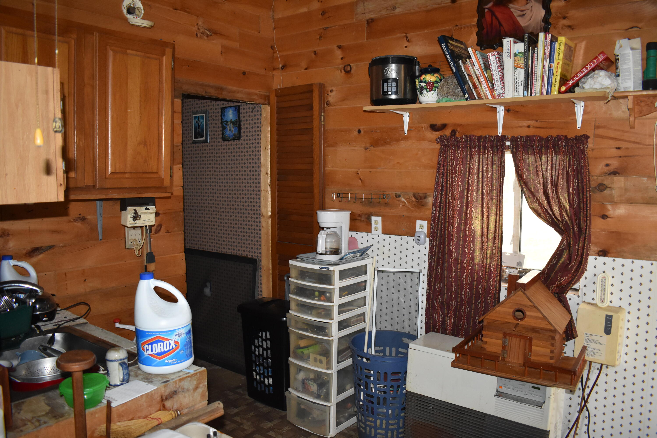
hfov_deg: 67.4
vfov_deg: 47.9
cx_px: 328
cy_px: 219
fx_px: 493
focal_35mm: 27
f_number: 4
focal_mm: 18
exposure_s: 1/80
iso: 1600
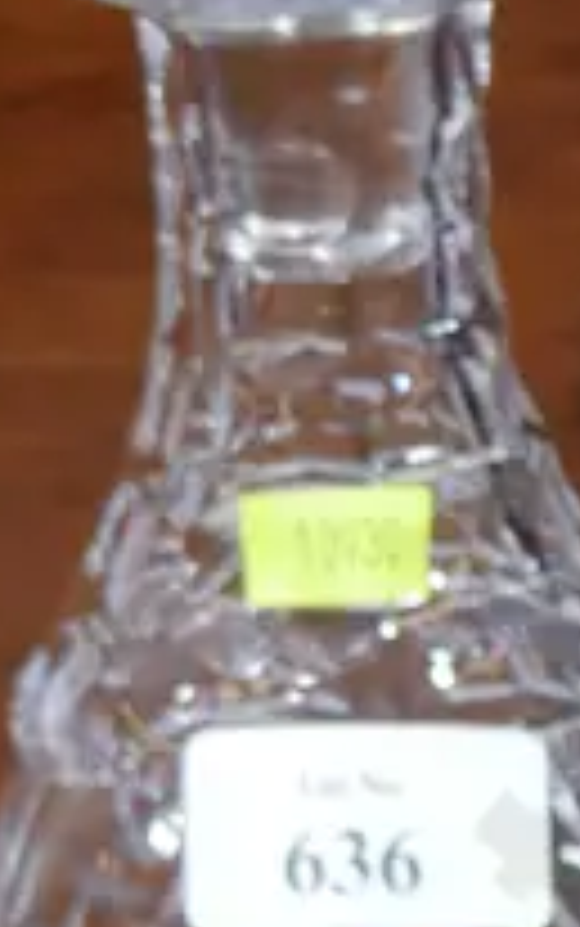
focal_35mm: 200
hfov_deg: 6.6
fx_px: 5051
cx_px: 384
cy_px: 1184
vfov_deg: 10.3
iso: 800
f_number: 4.1
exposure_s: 1/60
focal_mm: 19
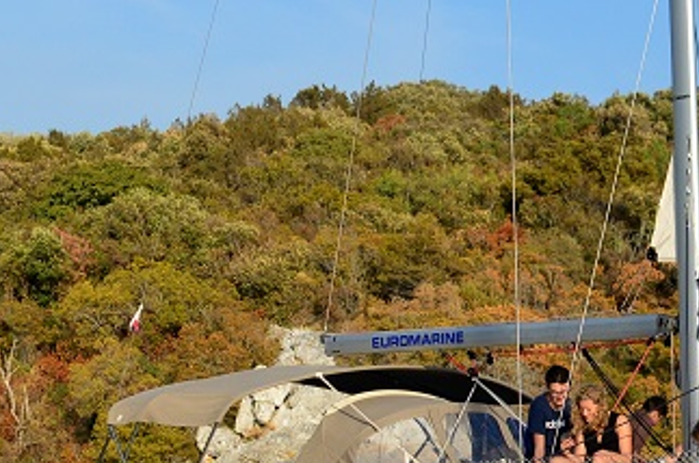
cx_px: 229
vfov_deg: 9.2
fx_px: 2837
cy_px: 608
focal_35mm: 146
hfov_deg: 14.0
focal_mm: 35
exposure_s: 1/6400
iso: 640
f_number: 4
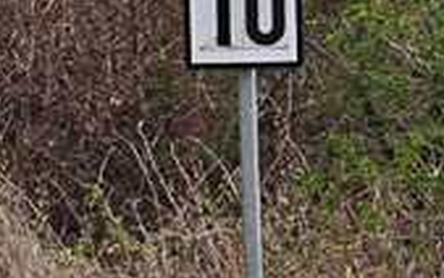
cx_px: -557
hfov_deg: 2.1
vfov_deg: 1.3
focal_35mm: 1016
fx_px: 12306
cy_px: -123
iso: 400
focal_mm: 110
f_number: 11
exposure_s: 1/500
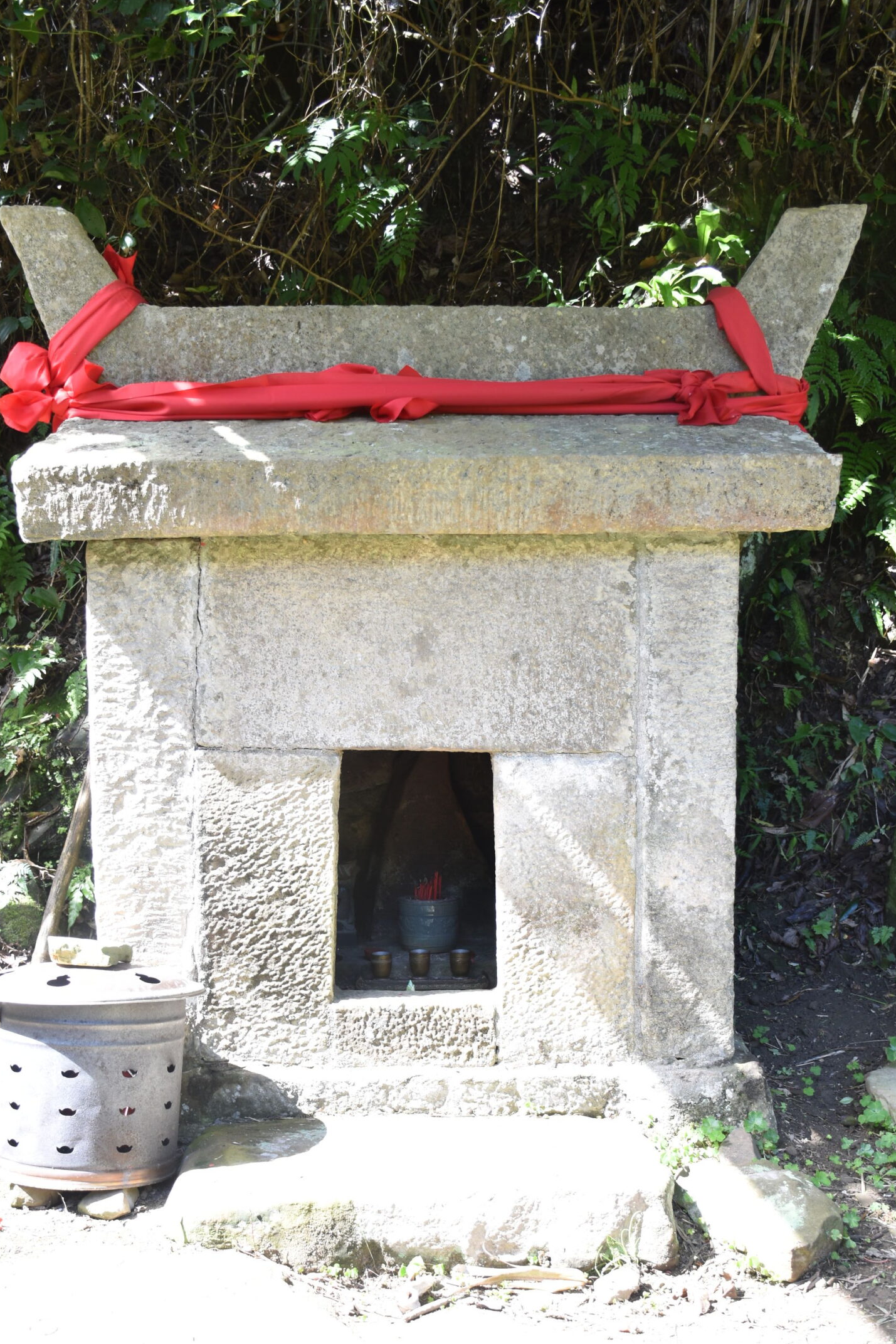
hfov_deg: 31.2
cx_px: 395
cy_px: 790
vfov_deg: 45.2
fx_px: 1605
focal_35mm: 43
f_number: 3.8
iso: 100
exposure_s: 1/50
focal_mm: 24
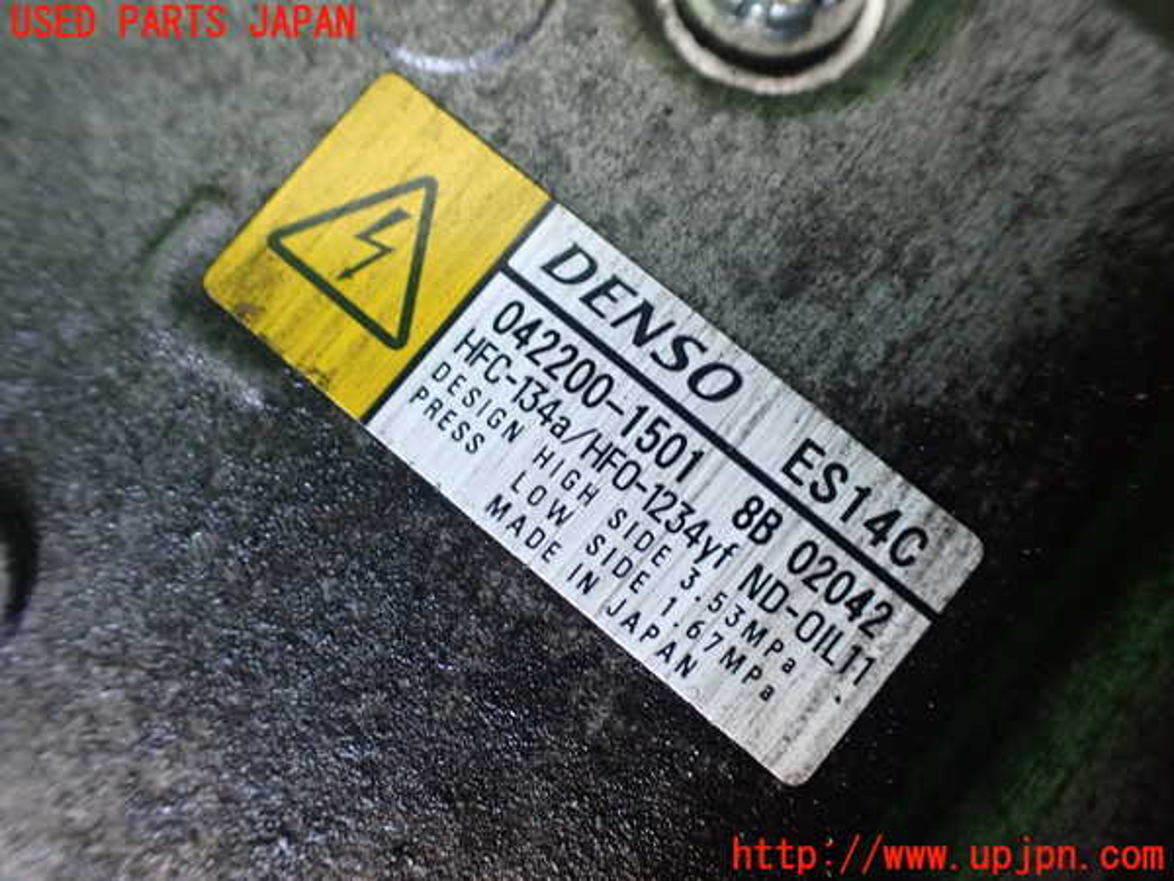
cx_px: 587
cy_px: 440
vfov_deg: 46.8
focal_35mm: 30
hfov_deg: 60.0
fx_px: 1017
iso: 800
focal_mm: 5.4
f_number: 2.3
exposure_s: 1/50
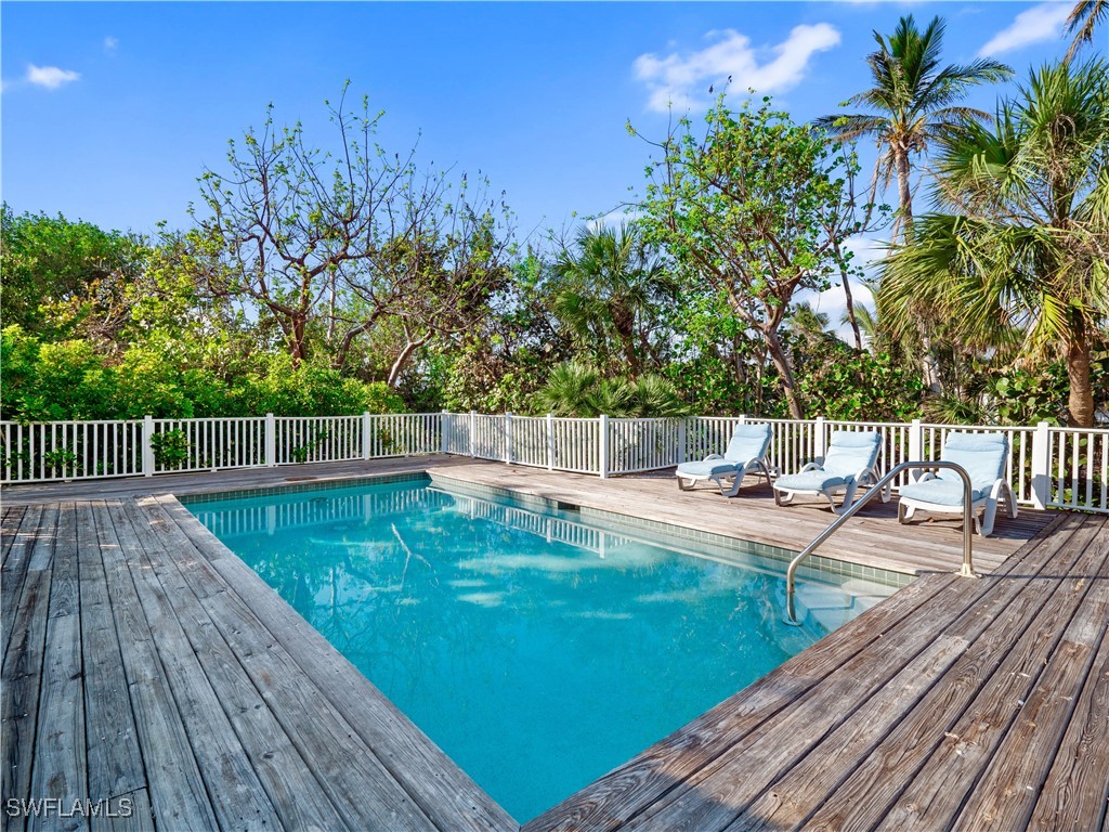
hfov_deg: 87.8
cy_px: 416
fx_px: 577
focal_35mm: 18
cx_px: 554
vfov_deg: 71.6
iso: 200
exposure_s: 1/100
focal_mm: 9
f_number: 7.1
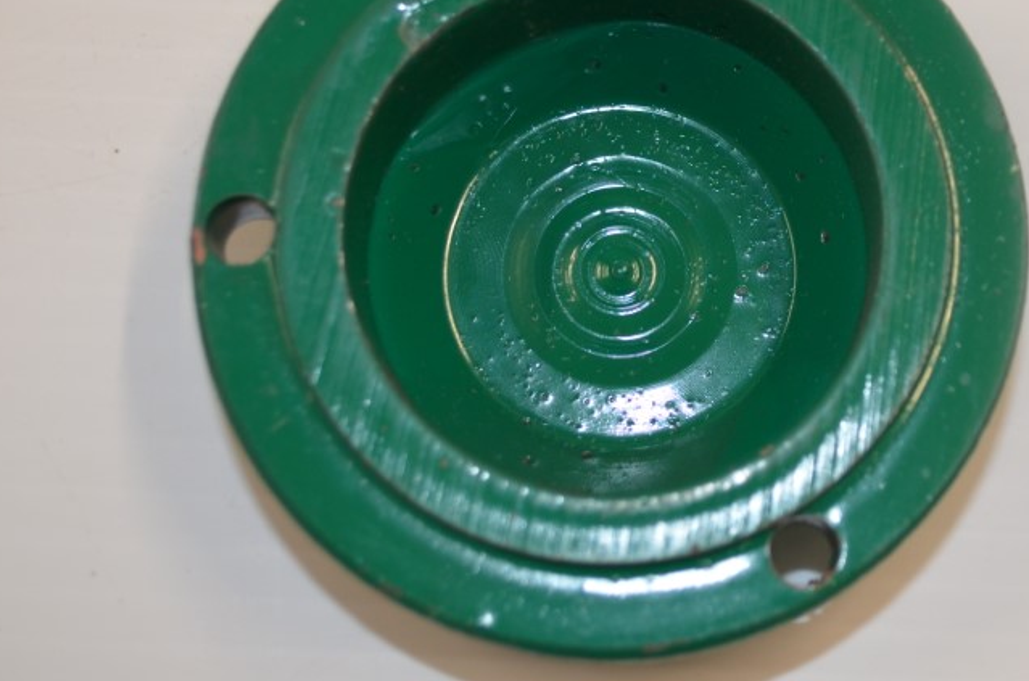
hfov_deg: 25.5
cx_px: 768
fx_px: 2250
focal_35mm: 79
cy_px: 193
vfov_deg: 17.1
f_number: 4.5
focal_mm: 29
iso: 320
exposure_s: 1/60
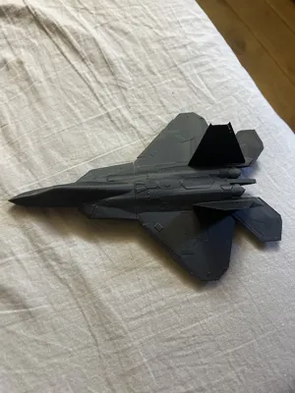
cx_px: 148
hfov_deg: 53.1
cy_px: 196
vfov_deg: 67.3
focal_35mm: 26
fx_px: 295
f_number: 1.5
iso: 500
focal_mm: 5.7
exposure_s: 1/53
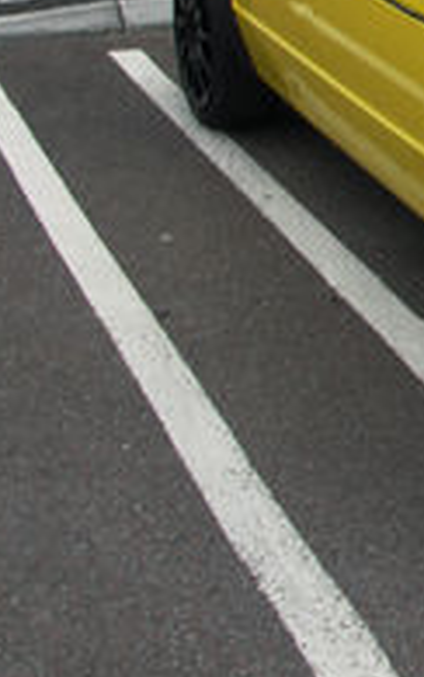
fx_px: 1866
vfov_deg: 20.3
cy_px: 111
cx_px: 813
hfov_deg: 11.8
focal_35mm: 101
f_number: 3.5
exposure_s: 1/100
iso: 50
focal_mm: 7.6
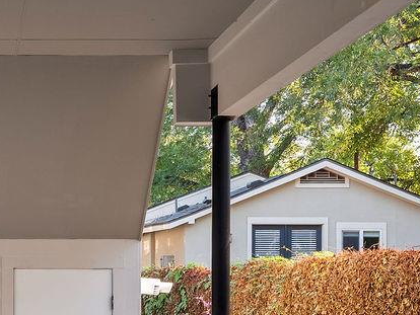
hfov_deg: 20.9
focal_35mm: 89
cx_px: -40
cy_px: 299
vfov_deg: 16.3
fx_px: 1080
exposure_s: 1/5
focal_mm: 23.1
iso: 250
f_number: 10
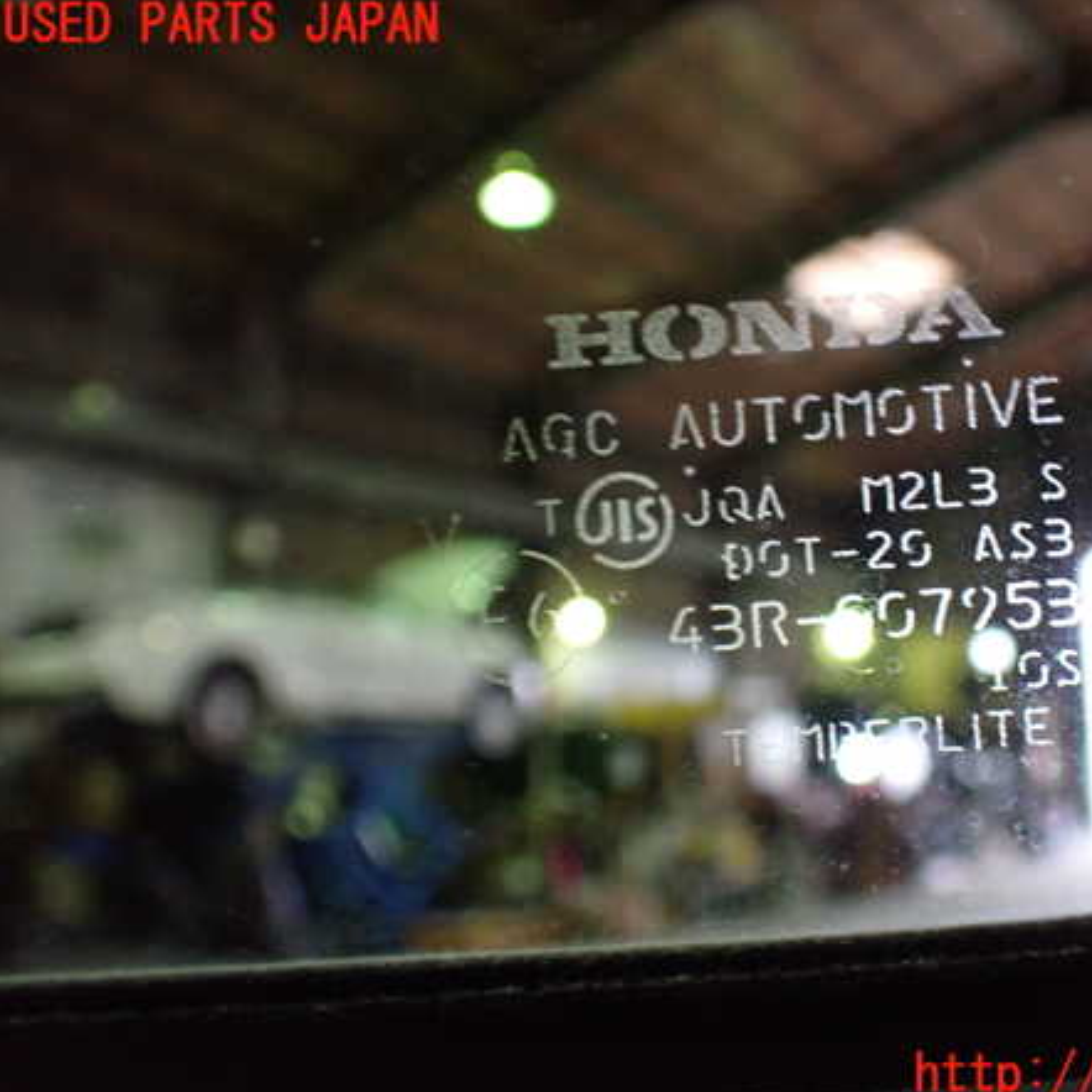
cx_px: 731
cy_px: 551
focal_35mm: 36
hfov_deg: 45.3
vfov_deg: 46.0
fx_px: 1285
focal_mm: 5.4
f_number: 2.3
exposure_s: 1/30
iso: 1000
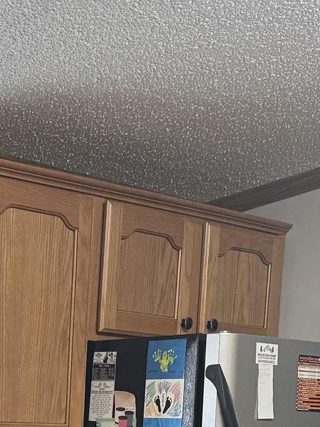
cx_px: -2
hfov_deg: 14.7
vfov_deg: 18.2
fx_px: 1220
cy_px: 590
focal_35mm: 99
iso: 200
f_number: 1.78
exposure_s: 1/60
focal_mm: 6.76
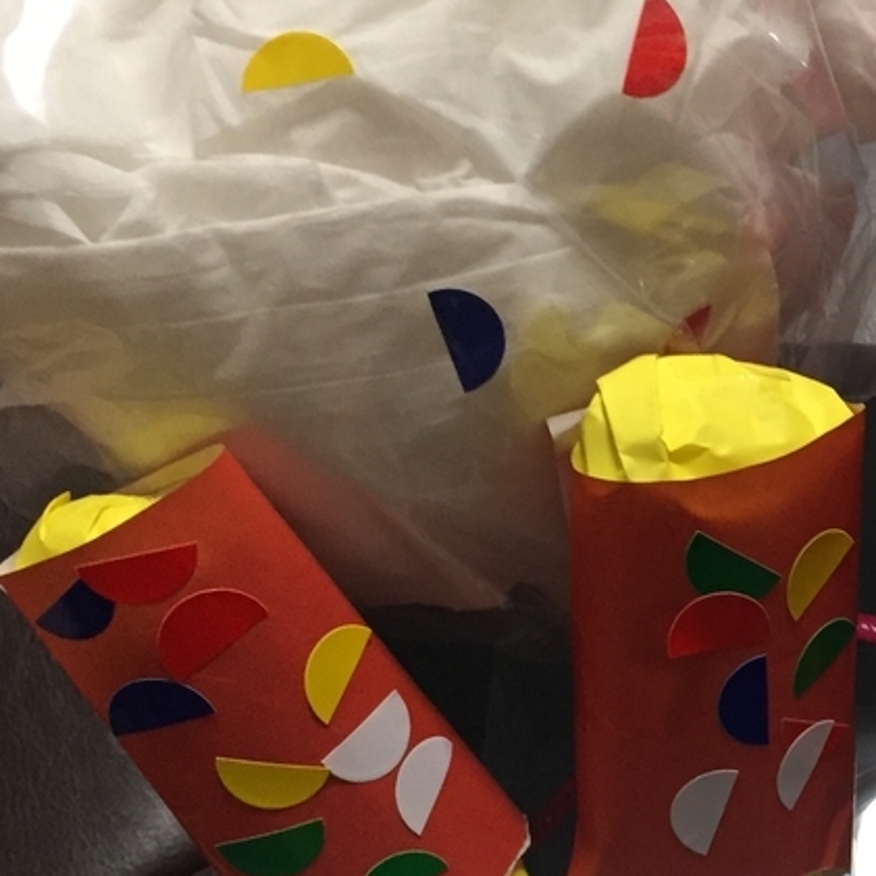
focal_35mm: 73
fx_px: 2090
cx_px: 1072
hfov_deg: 21.8
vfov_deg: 23.4
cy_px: 649
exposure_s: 1/30
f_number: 2.2
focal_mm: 4.15
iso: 160
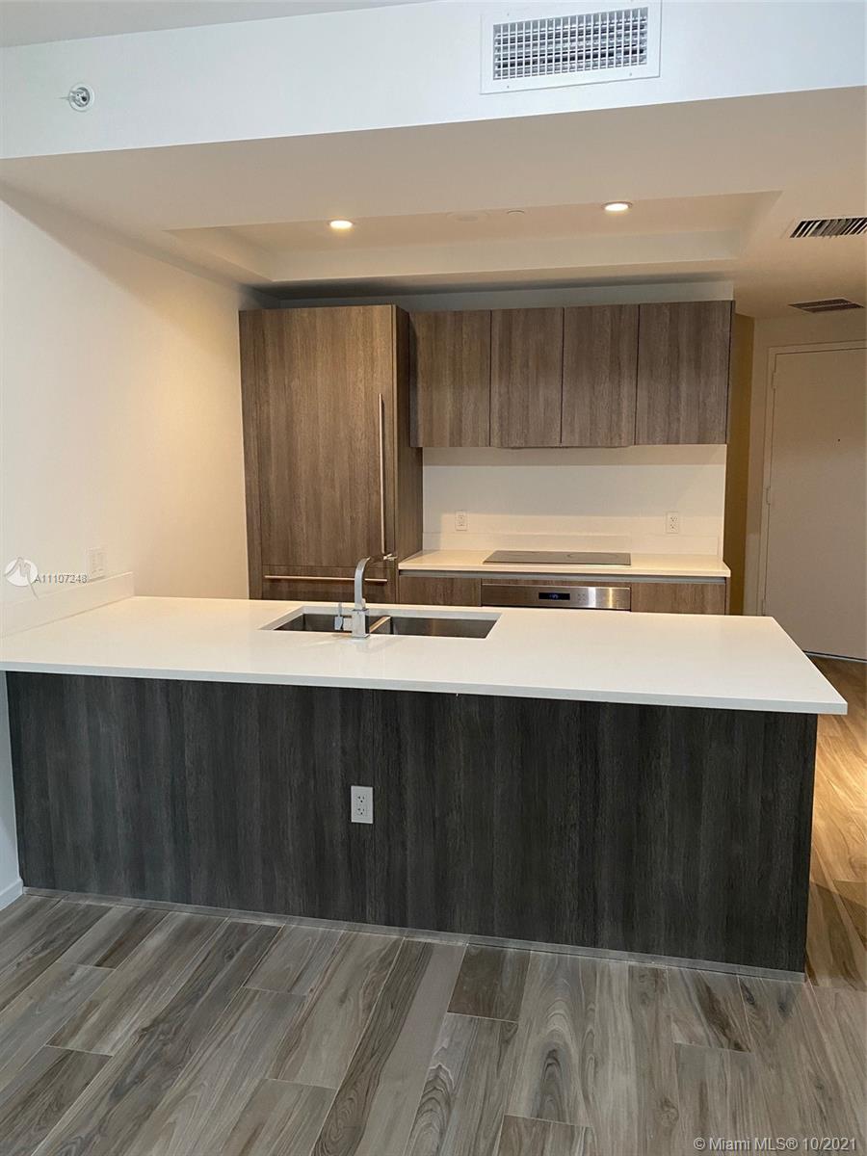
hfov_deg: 53.1
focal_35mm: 26
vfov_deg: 67.3
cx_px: 434
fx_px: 868
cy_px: 578
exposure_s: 1/60
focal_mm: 4.25
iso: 250
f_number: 1.8
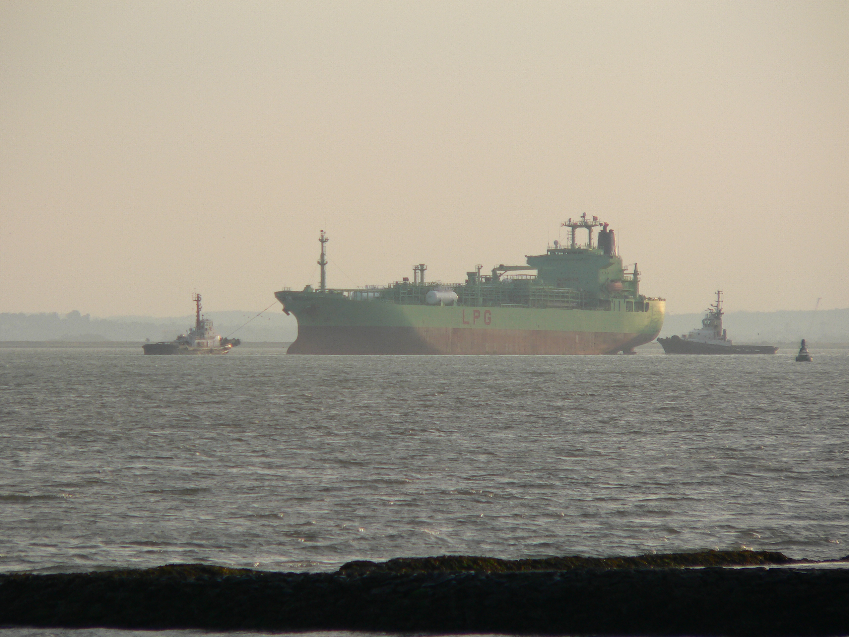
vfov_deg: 3.4
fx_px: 10595
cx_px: 424
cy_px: 318
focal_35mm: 432
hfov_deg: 4.6
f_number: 4
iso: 80
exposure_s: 1/500
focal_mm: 72
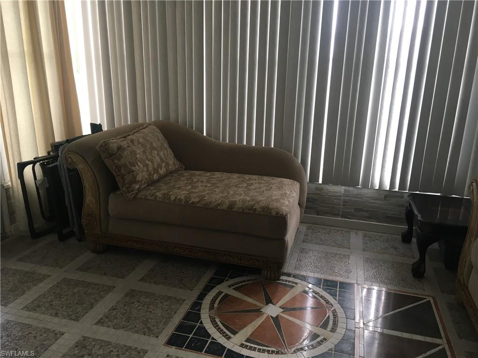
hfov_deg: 61.7
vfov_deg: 48.2
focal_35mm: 29
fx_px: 400
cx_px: 239
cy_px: 179
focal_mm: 4.15
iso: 64
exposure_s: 1/30
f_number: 2.2
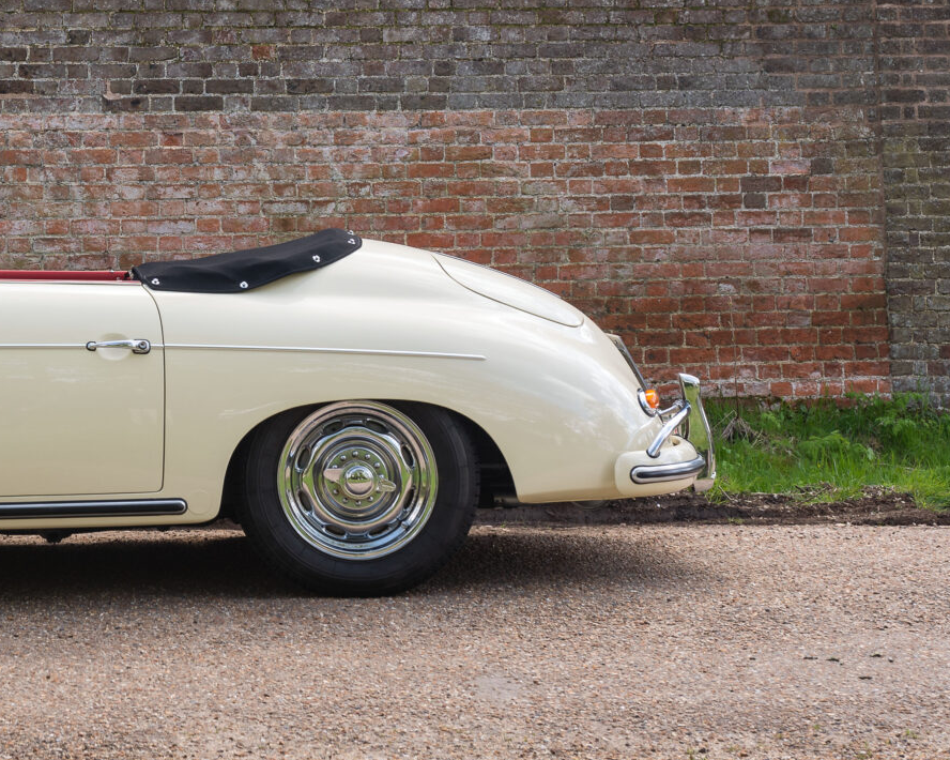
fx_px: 2080
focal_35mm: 74
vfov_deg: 20.6
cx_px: -6
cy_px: 206
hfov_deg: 24.5
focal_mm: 35
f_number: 9
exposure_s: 1/15
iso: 100
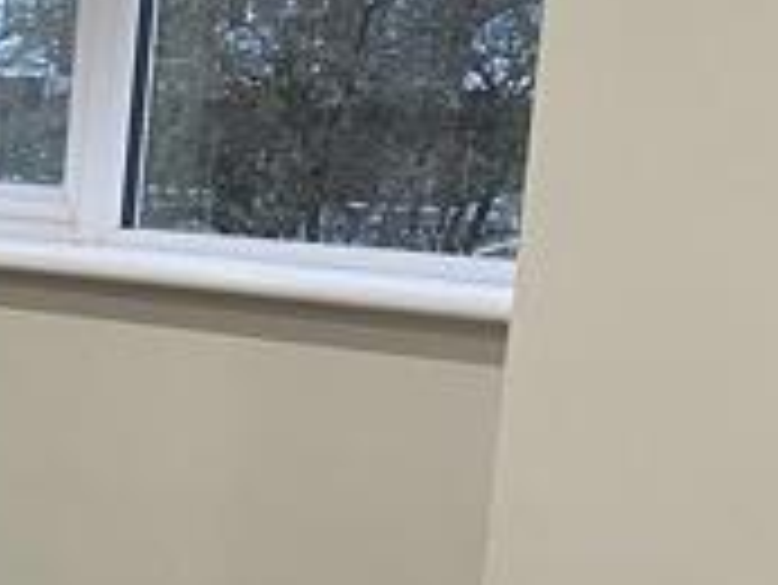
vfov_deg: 10.8
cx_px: -893
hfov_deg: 12.3
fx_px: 3081
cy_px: 565
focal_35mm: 137
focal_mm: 4.25
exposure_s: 1/50
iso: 100
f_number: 1.8
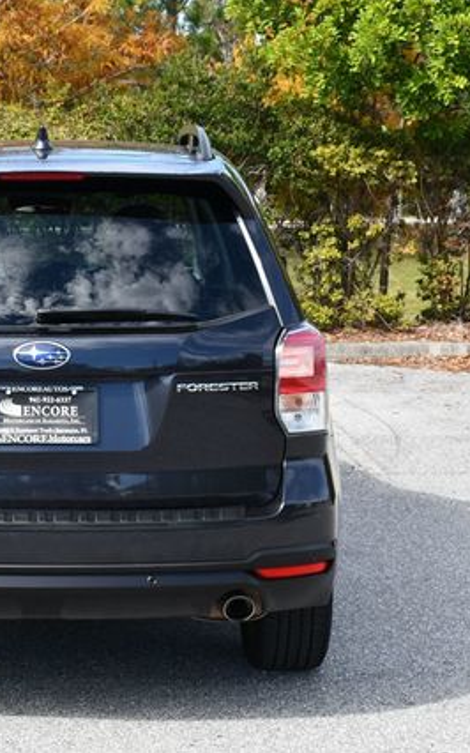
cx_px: 7
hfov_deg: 14.0
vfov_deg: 22.6
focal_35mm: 92
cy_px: 376
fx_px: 1887
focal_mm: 30
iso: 180
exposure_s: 1/250
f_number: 8
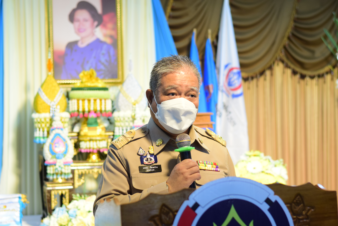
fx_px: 704
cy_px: 113
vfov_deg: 18.2
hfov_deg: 27.0
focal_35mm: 75
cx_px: 169
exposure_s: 1/250
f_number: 2.8
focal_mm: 50
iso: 1000
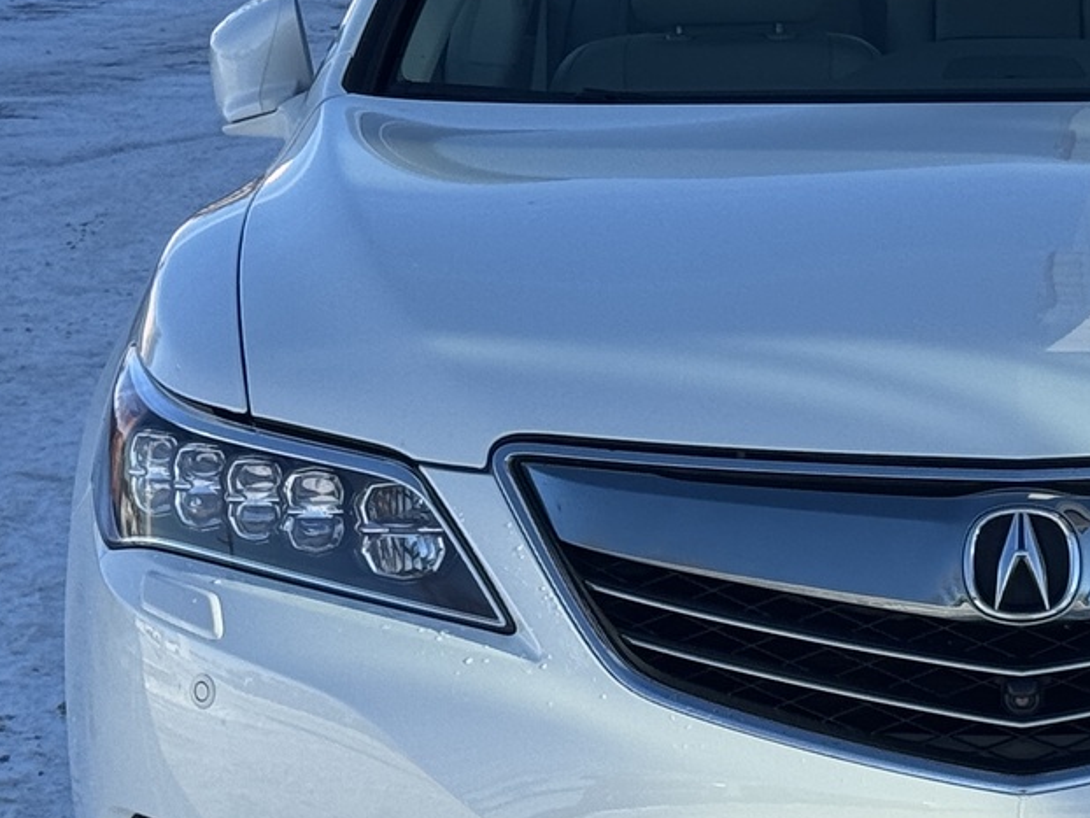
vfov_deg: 9.4
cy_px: 282
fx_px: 4977
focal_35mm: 158
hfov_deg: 12.4
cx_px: 1025
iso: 64
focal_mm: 6.76
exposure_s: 1/2252
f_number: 1.78
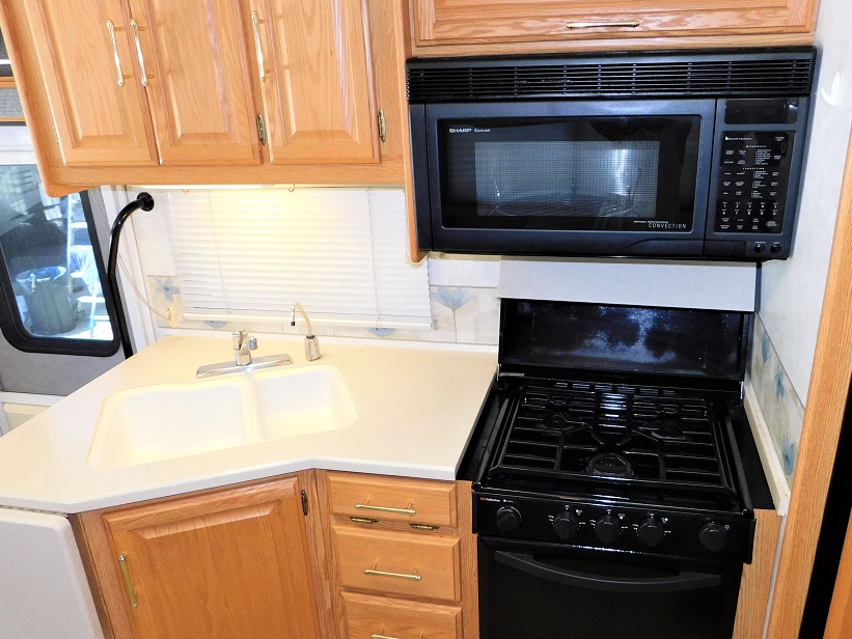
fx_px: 689
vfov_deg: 49.7
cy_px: 343
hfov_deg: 63.3
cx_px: 465
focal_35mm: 28
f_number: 3
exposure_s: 1/30
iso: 200
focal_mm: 4
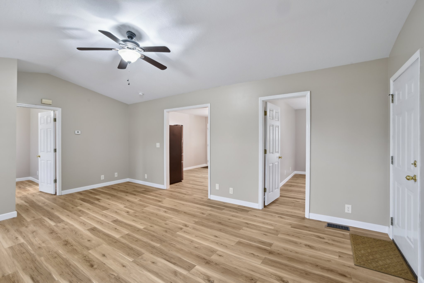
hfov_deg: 100.4
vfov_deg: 77.3
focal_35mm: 15
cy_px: 142
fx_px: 177
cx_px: 212
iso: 100
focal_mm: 15
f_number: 11
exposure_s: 1
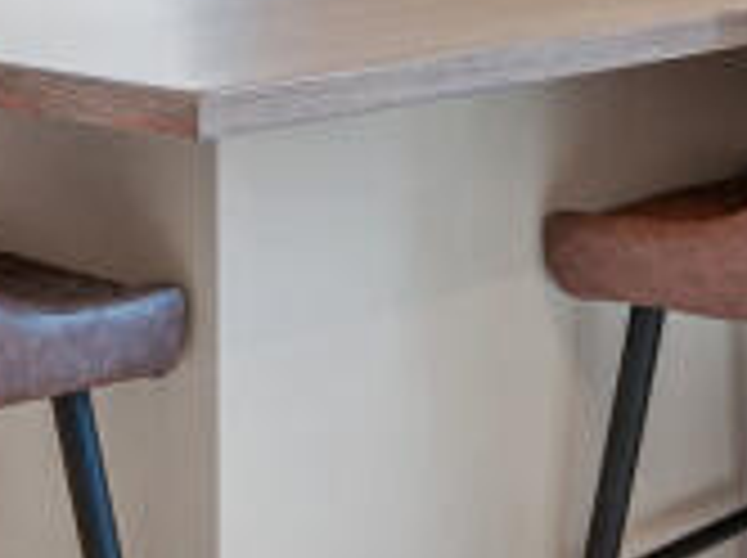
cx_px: 148
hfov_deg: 19.3
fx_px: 2176
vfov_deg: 13.8
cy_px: -263
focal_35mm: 101
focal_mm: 17
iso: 250
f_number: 8
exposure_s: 1/2.5
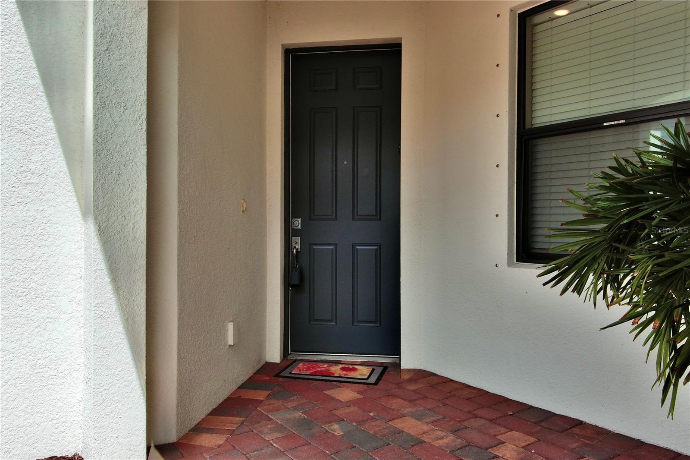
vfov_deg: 44.9
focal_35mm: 29
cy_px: 230
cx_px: 345
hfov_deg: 63.7
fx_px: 556
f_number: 9
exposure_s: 1/320
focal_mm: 10.57
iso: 100
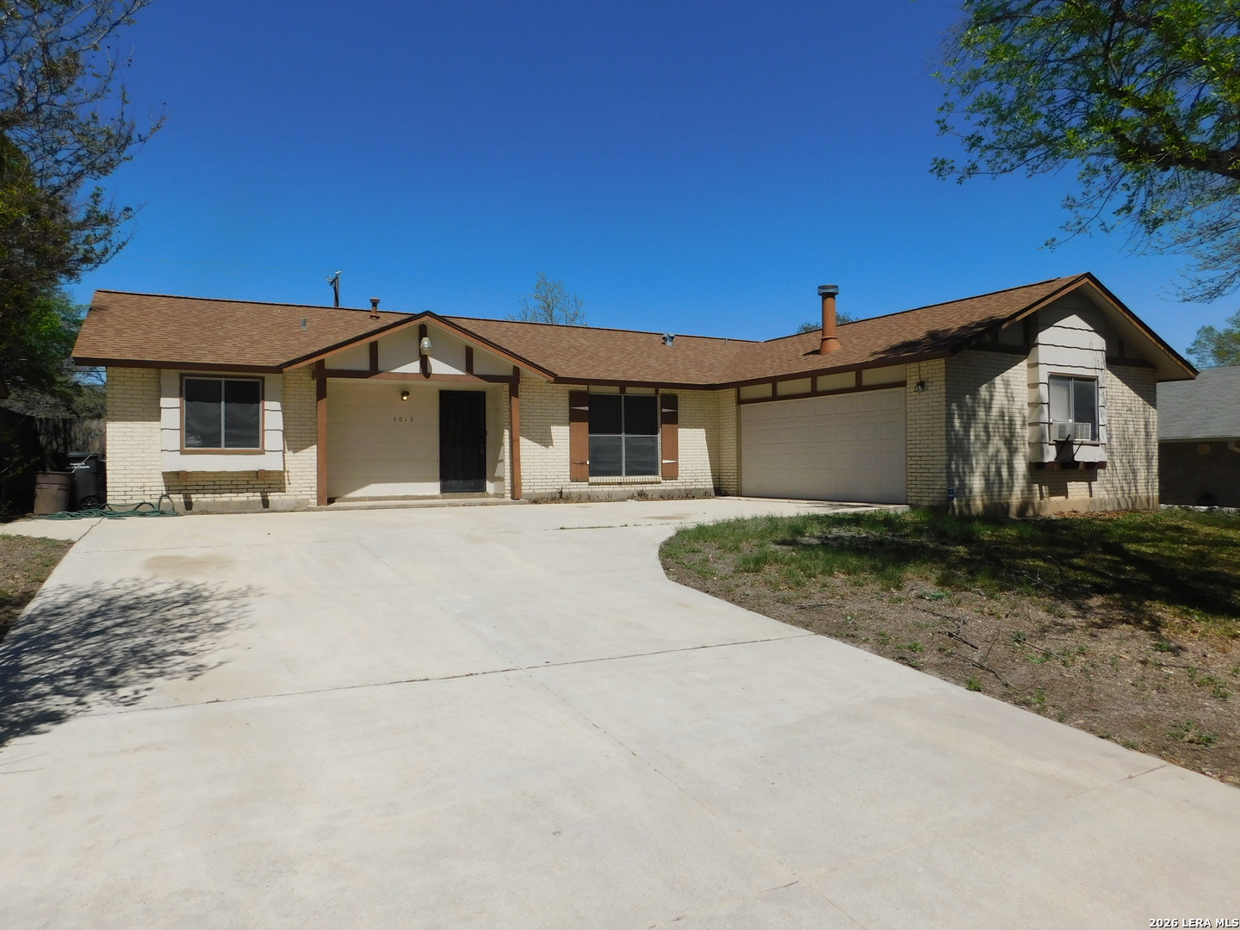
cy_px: 465
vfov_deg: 58.9
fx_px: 824
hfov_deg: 73.9
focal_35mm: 23
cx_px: 620
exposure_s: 1/800
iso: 125
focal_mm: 4
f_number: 6
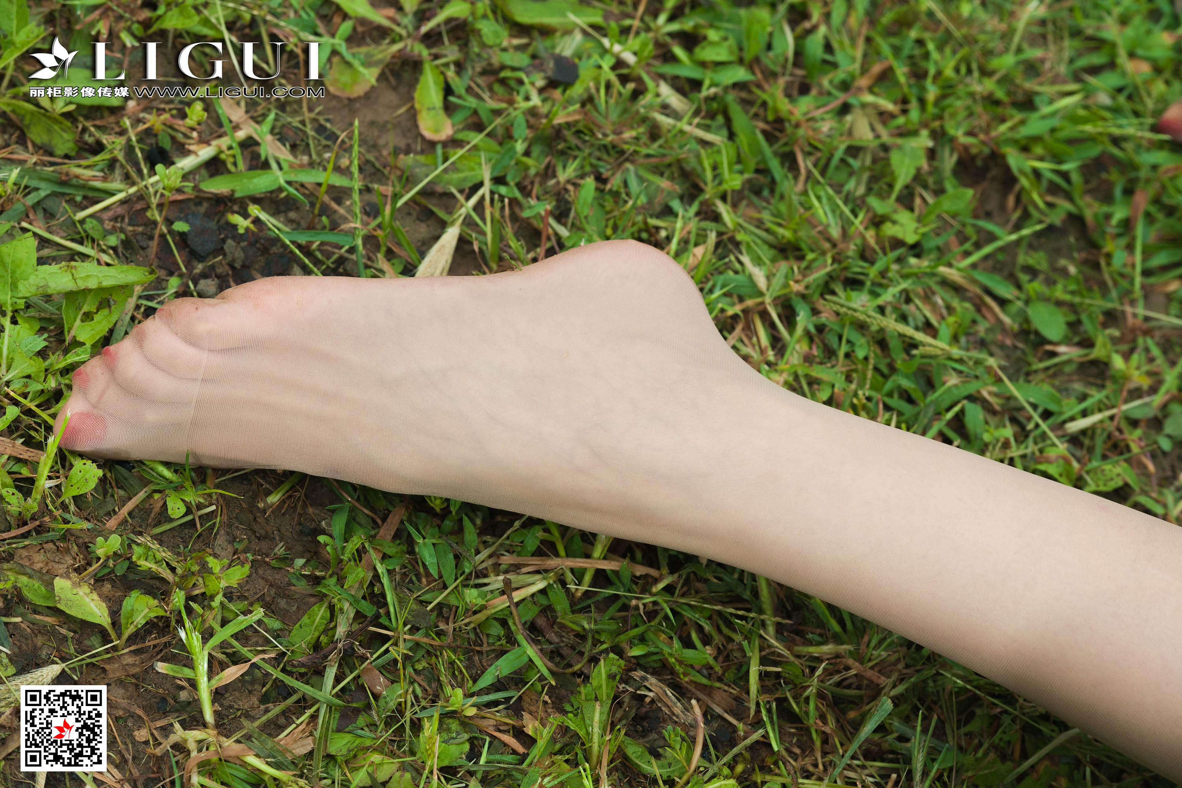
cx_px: 591
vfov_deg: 10.2
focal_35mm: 135
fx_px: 4432
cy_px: 394
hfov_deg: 15.2
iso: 500
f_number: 8
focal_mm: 135
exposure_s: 1/125
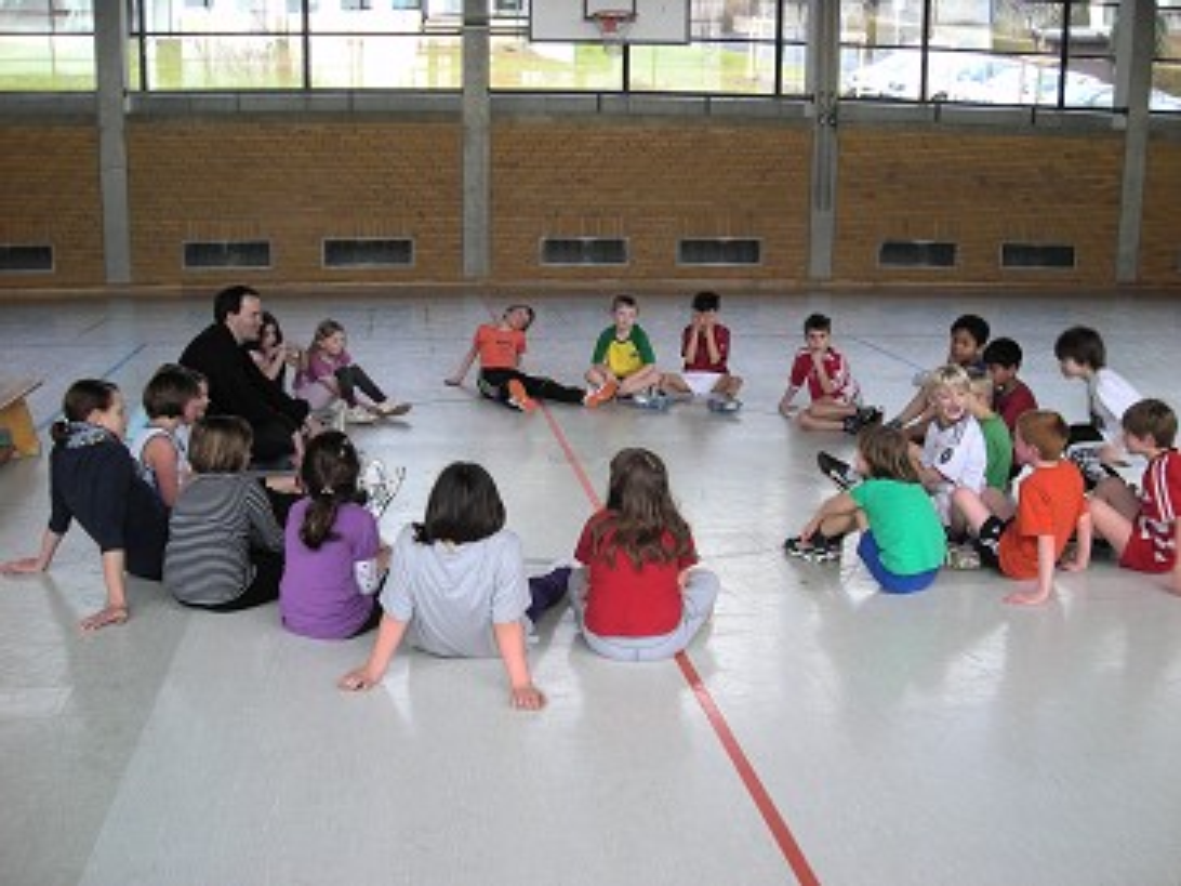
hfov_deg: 49.0
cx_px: 590
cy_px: 443
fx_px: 1296
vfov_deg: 37.7
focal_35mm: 38
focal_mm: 6.3
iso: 50
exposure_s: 1/30
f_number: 3.2
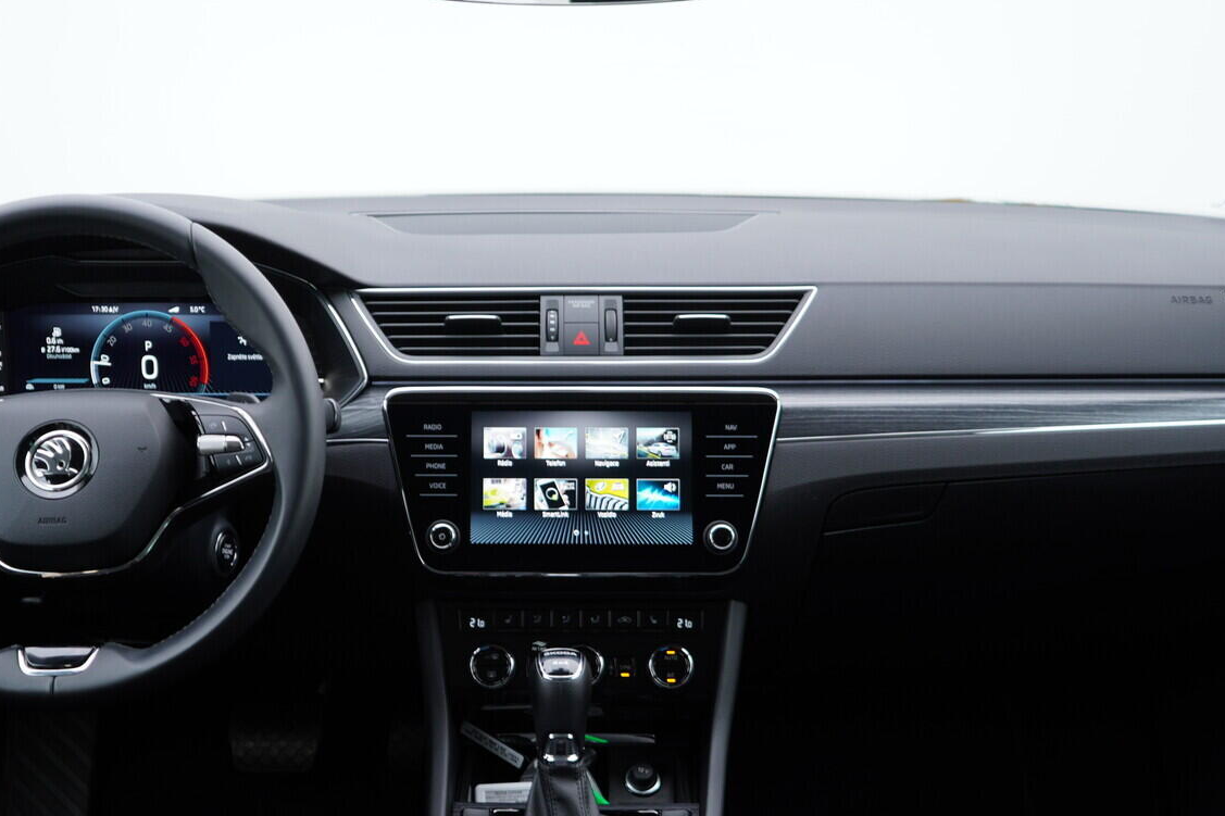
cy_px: 434
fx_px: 1565
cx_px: 533
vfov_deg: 29.2
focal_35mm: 46
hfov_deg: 42.7
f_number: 2.8
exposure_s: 1/40
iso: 125
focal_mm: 24
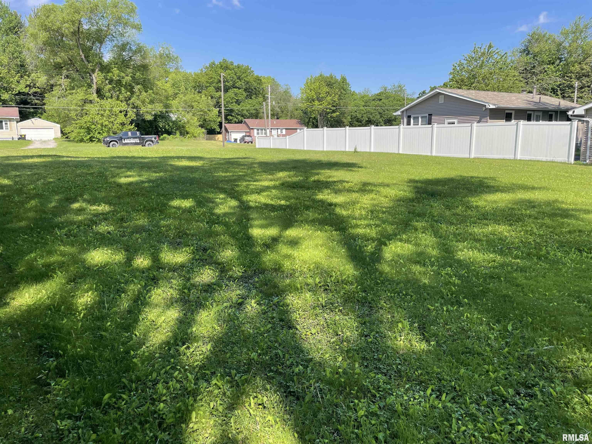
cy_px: 222
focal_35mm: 26
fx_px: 445
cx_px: 296
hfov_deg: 67.3
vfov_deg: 53.1
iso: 32
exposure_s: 1/1511
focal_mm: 4.2
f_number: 1.6
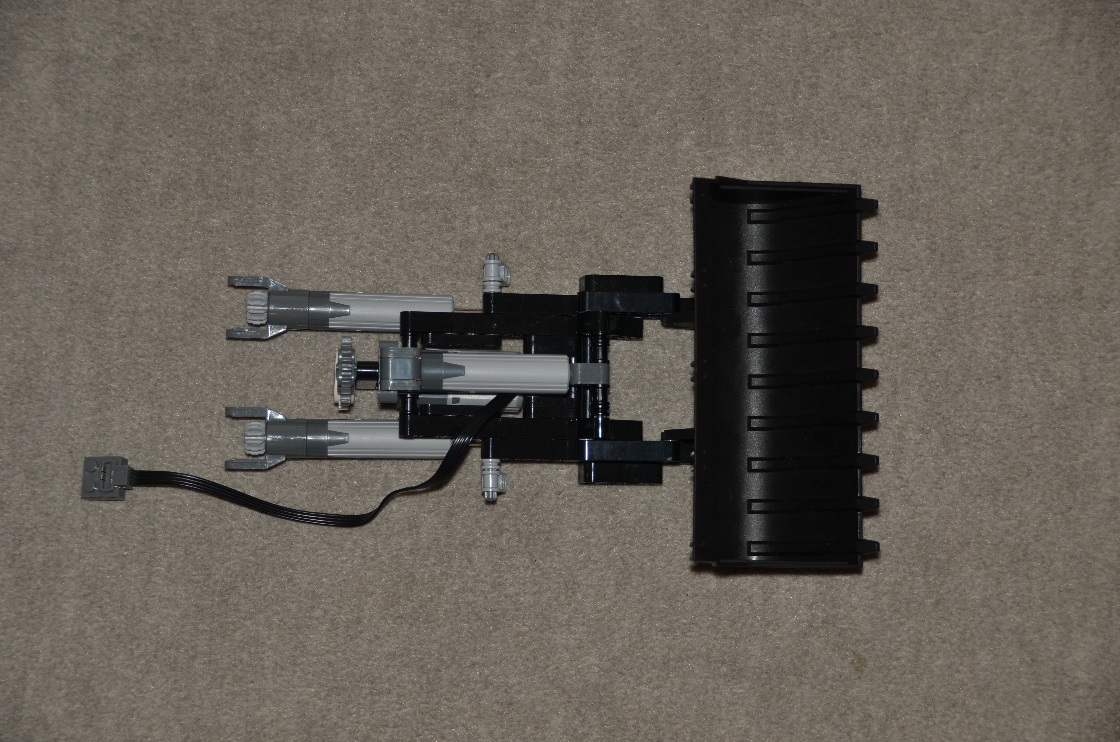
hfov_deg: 21.0
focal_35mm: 98
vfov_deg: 14.0
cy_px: 371
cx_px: 560
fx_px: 3027
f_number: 5
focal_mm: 65
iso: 100
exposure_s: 1/60
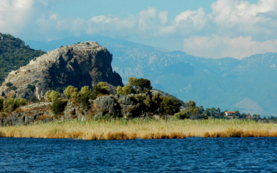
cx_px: 65
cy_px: 90
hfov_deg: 10.6
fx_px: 1487
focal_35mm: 197
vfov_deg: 6.7
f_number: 11
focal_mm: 70
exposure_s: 1/400
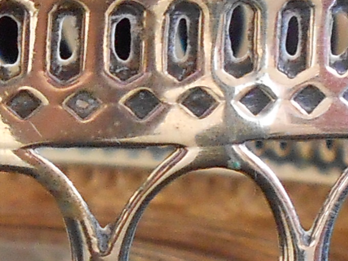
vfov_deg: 7.2
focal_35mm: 204
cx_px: -9
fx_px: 2050
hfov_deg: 9.6
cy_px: 324
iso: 250
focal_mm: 5.3
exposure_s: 1/30
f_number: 3.8
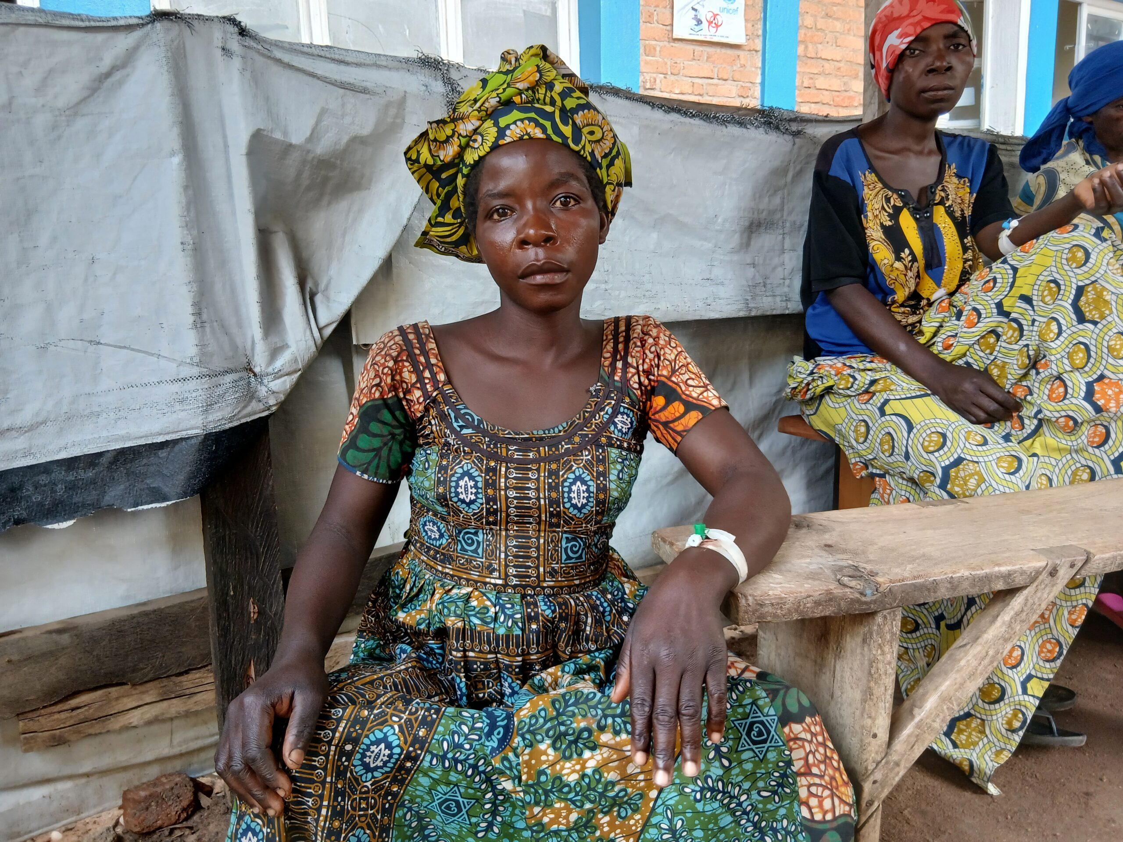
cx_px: 562
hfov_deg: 67.3
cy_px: 421
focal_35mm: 26
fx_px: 843
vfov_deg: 53.1
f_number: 1.8
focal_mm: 3.98
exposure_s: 1/50
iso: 80
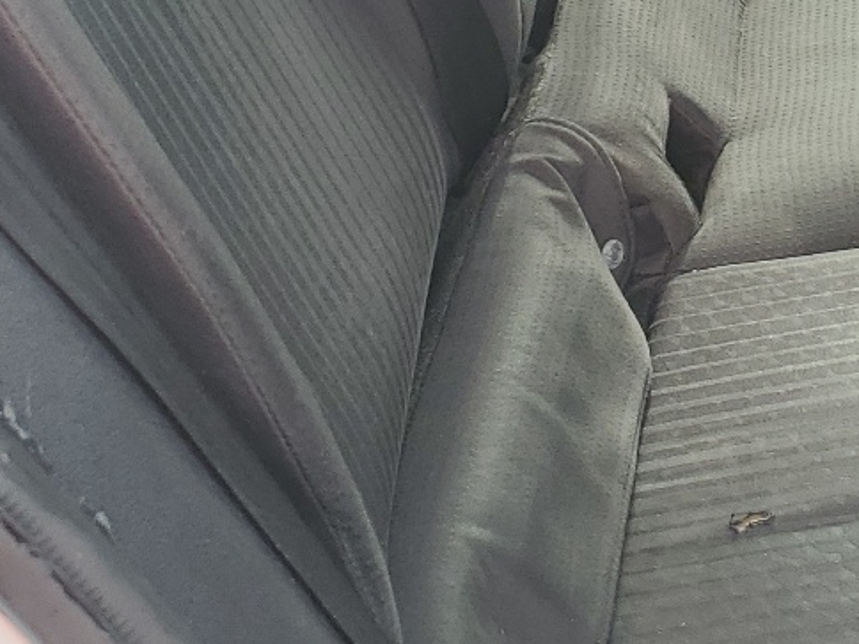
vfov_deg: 16.5
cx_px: 790
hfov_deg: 22.2
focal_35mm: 86
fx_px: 2134
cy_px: -130
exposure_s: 1/182
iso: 50
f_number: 1.5
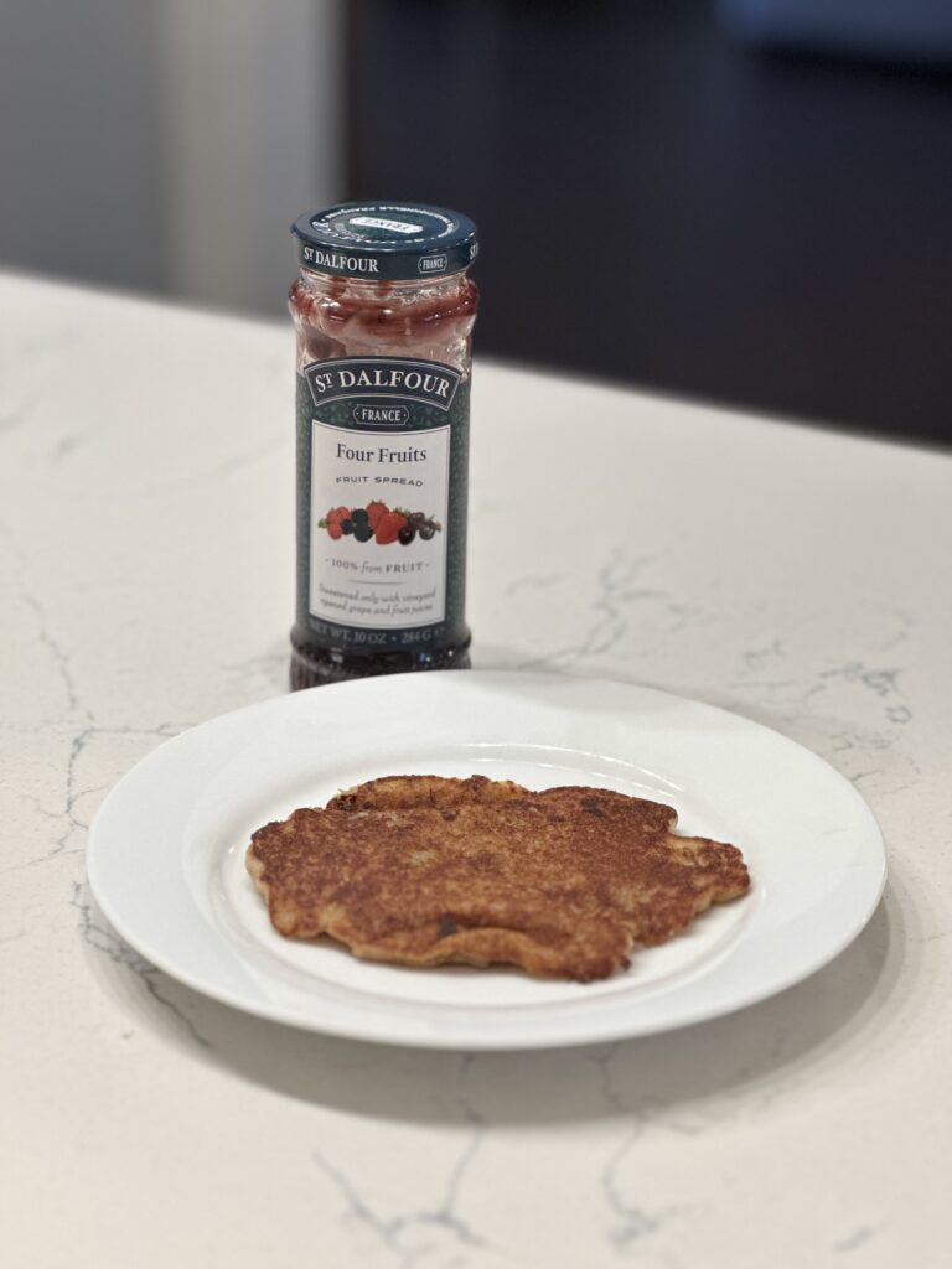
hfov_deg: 19.1
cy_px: 634
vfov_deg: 25.3
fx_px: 2824
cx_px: 476
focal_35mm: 77
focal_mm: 9
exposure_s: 1/40
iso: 160
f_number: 2.8
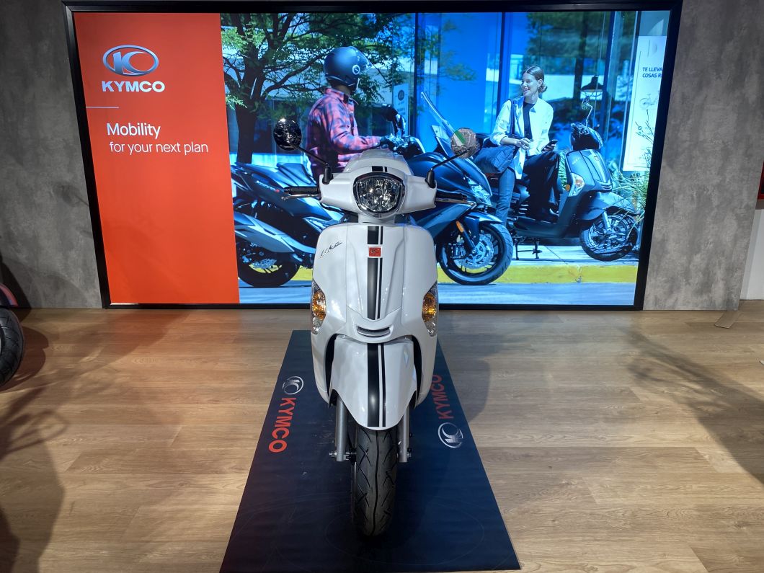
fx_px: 574
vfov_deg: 53.1
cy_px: 286
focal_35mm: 26
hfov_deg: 67.3
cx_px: 382
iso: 125
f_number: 1.8
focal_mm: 4.25
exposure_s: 1/100
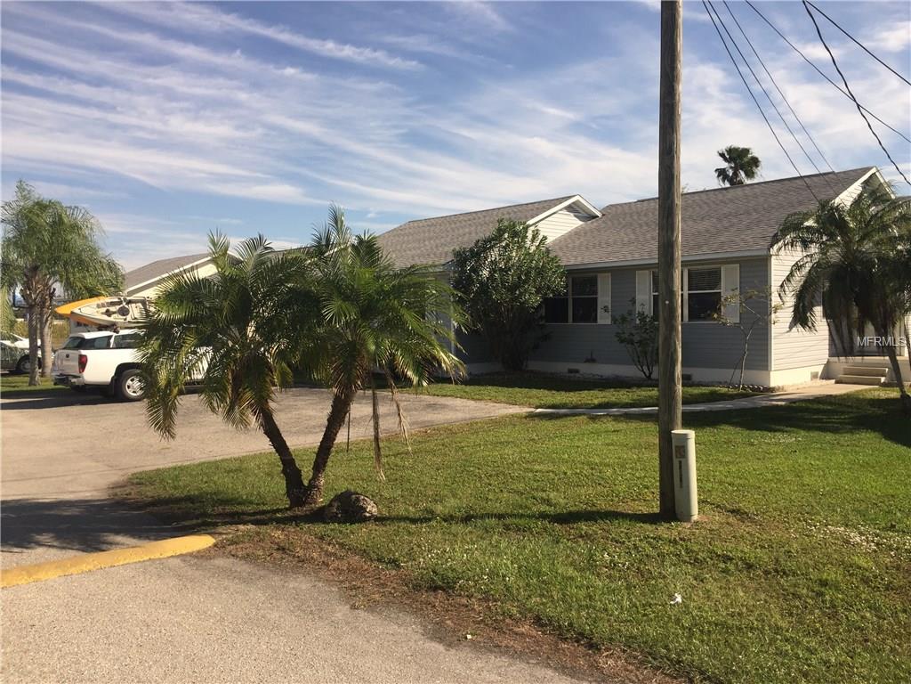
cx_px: 456
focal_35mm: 29
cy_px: 342
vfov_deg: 48.2
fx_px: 763
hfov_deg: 61.7
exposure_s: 1/1980
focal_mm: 4.15
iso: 32
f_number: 2.2
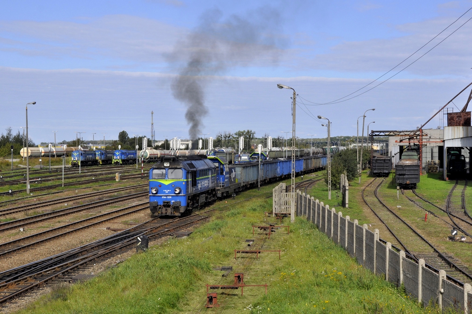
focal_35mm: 57
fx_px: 747
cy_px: 157
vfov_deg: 23.8
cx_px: 236
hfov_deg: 35.1
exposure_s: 1/400
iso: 200
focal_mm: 38
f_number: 10
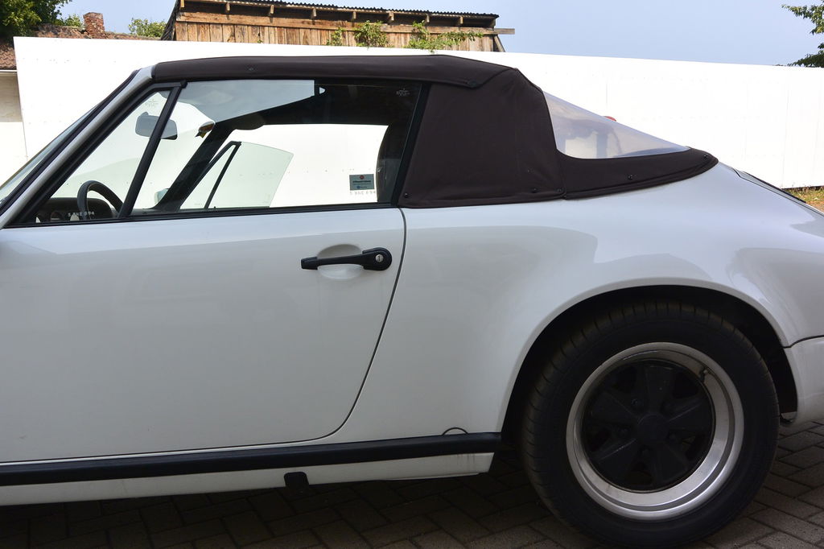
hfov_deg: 60.3
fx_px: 709
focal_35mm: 31
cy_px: 274
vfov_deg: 42.3
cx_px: 412
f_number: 5
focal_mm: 11.8
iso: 160
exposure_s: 1/1000
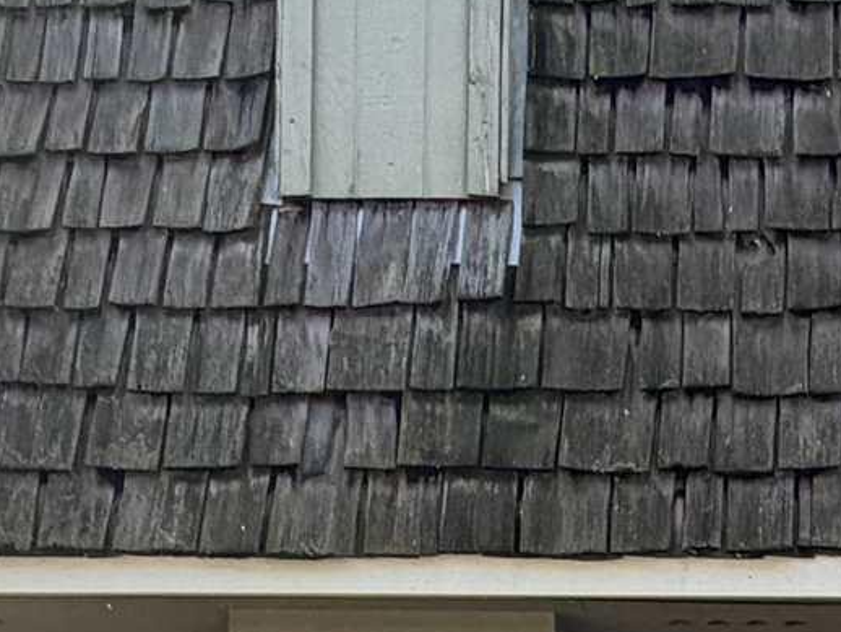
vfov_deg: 15.4
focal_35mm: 83
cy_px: 1124
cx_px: 799
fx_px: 2017
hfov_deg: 22.8
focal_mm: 2.22
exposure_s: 1/214
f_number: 2.2
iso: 40
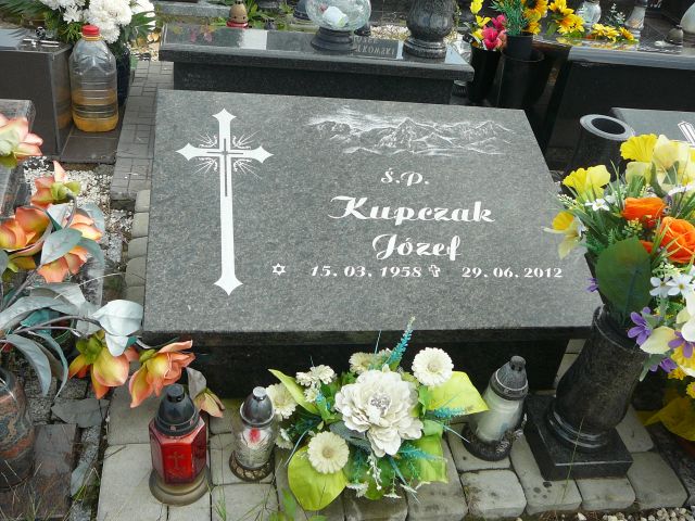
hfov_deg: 52.6
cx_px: 348
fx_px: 703
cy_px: 260
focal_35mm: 35
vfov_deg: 40.7
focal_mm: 5.2
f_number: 2.8
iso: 80
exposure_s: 1/320
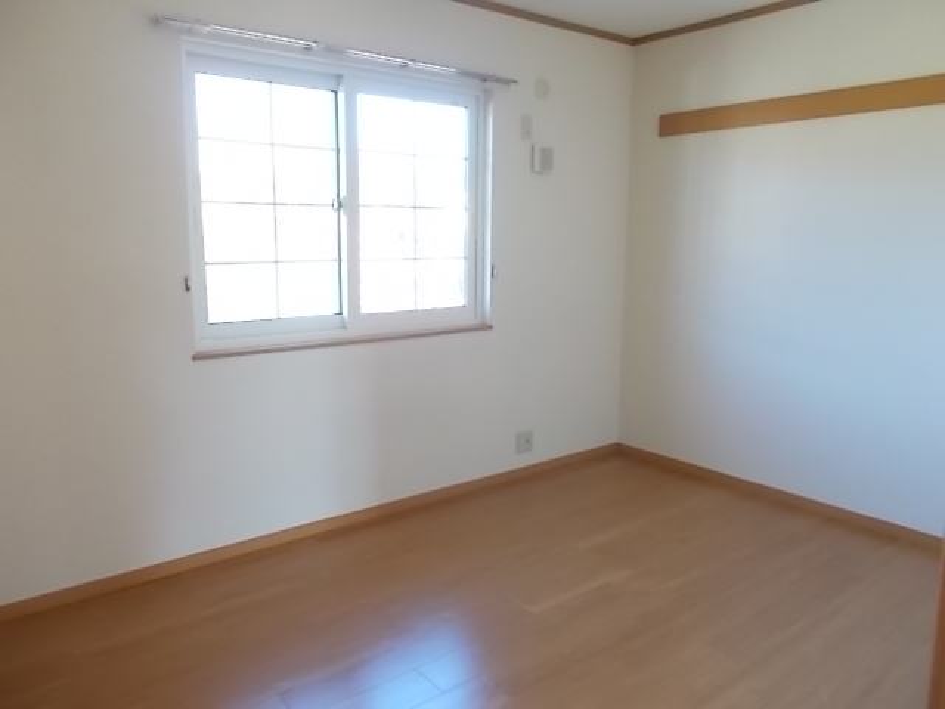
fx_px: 710
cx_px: 472
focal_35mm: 26
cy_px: 354
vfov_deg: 53.1
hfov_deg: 67.3
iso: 200
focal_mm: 4.6
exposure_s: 1/25
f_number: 3.2
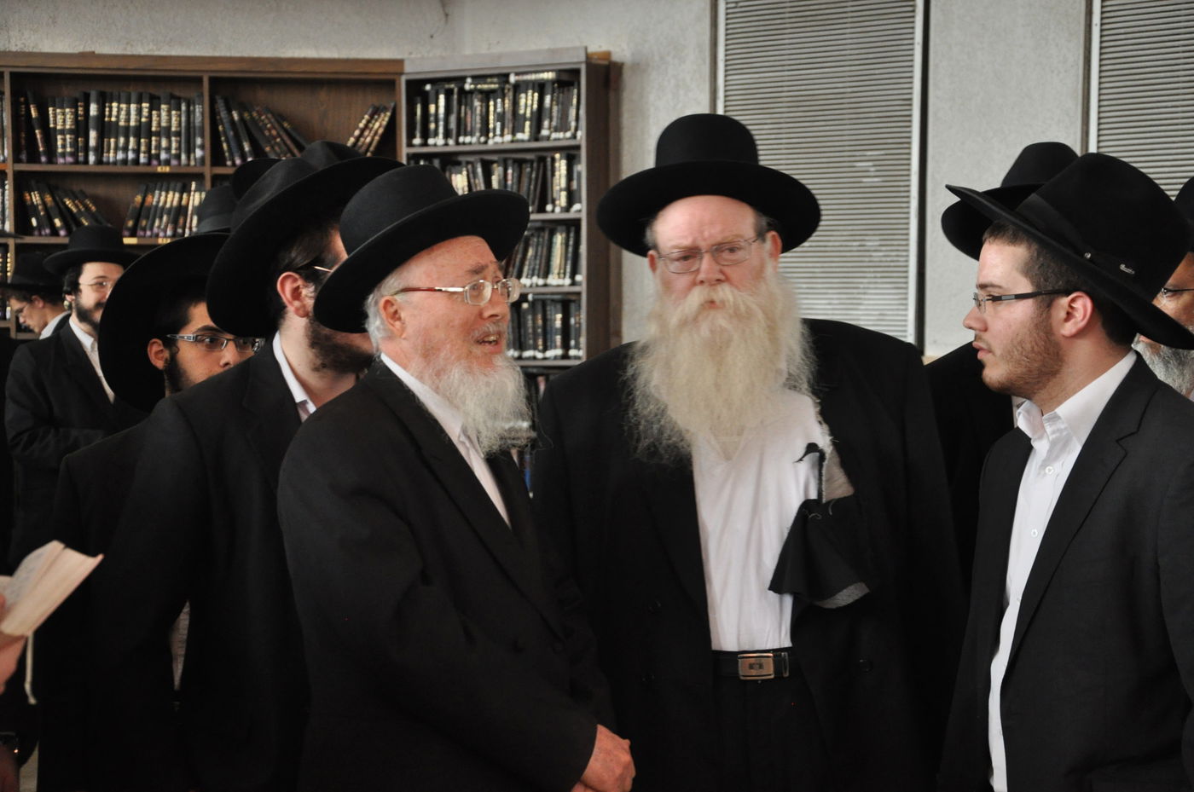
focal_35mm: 87
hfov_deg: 23.4
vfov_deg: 15.7
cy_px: 396
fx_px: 2881
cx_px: 597
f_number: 5.6
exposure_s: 1/60
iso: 1600
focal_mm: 58
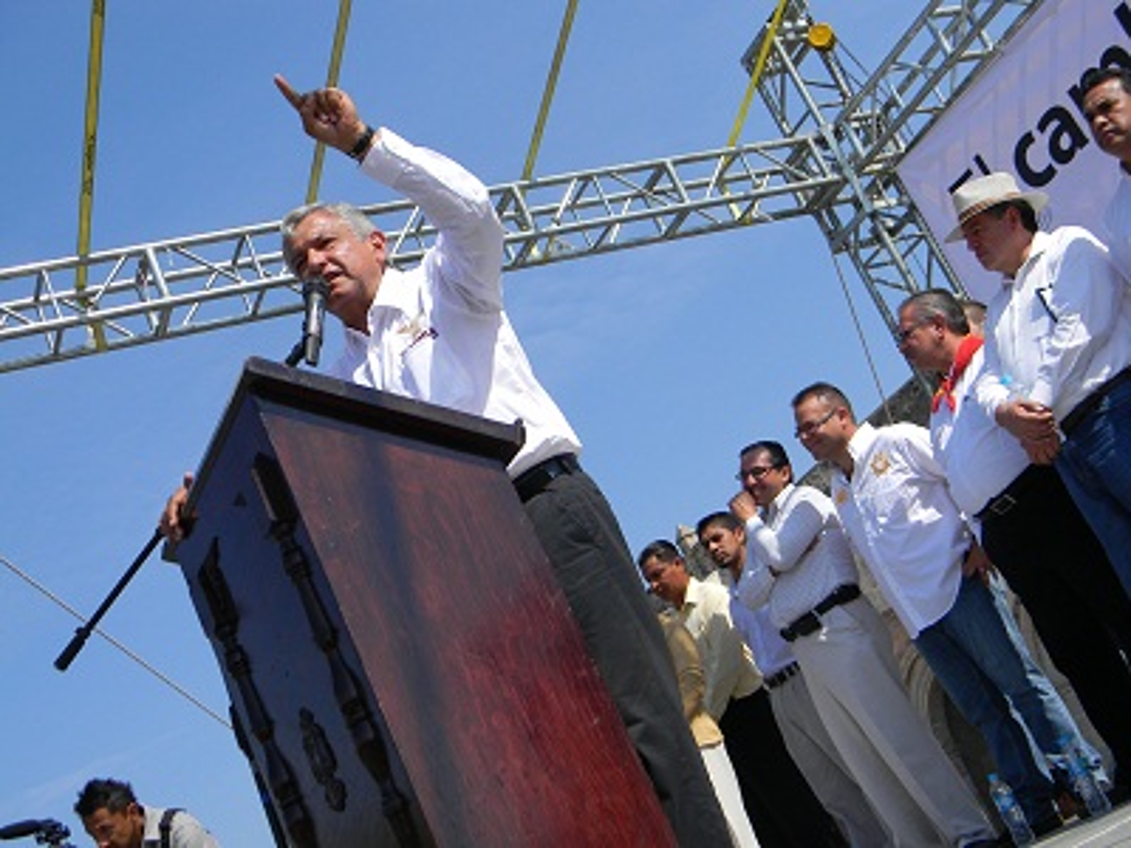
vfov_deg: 30.9
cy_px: 424
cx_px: 566
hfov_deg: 40.4
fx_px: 1536
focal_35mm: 47
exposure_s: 1/234
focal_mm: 8.6
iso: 80
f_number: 7.8
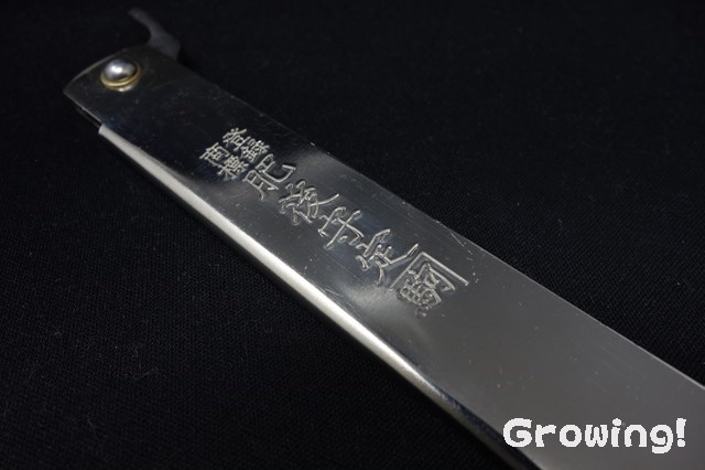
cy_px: 235
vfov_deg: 46.4
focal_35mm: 28
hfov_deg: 65.5
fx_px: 548
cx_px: 352
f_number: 7.1
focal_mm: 10.4
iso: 320
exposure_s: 1/30
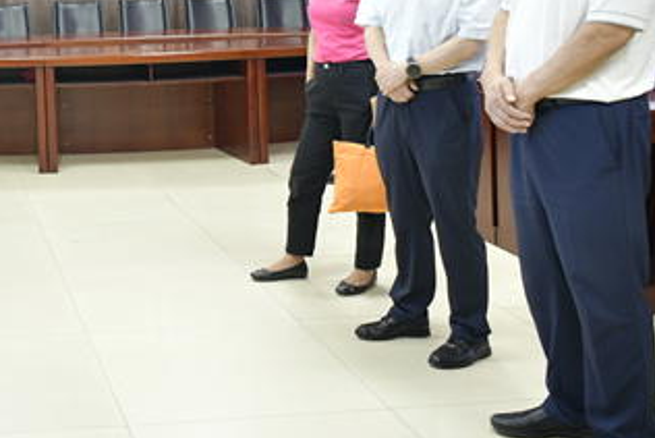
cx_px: -23
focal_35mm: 57
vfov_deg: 22.7
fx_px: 1038
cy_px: -19
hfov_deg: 31.9
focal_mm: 24
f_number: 2.8
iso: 1000
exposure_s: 1/60
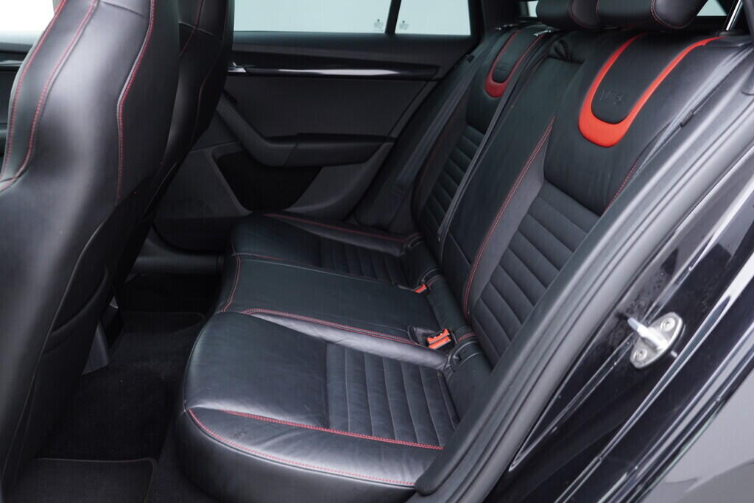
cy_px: 252
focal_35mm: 36
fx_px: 754
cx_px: 377
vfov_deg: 36.9
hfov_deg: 53.1
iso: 500
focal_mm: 24
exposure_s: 1/40
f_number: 2.8
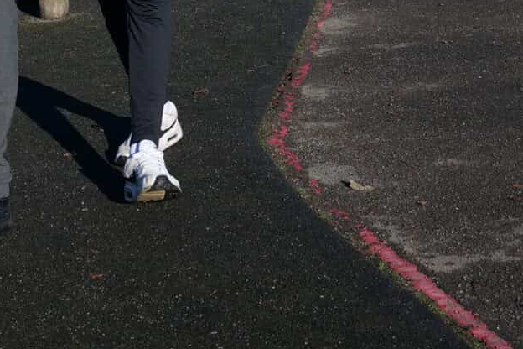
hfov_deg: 20.1
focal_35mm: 101
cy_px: -136
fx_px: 1467
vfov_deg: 13.0
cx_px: 127
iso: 100
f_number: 5
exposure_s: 1/500
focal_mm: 35
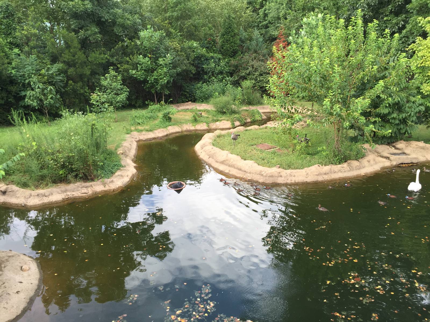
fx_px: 360
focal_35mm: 29
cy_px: 161
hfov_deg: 61.7
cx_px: 215
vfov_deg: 48.2
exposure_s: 1/120
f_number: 2.2
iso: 32
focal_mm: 4.15
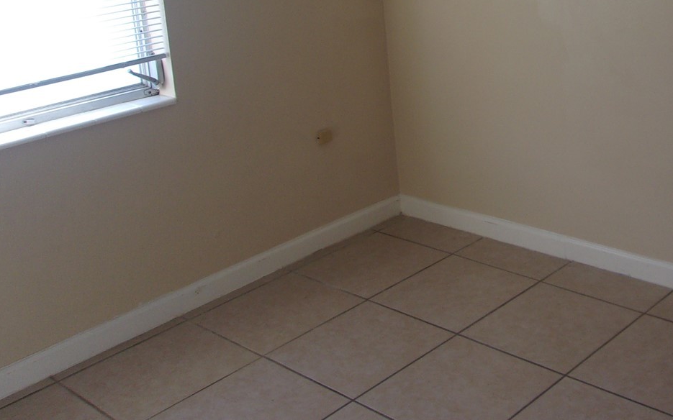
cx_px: 528
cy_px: 12
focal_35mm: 49
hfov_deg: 39.6
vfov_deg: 25.2
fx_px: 899
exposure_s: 1/80
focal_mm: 4.9
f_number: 3
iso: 80
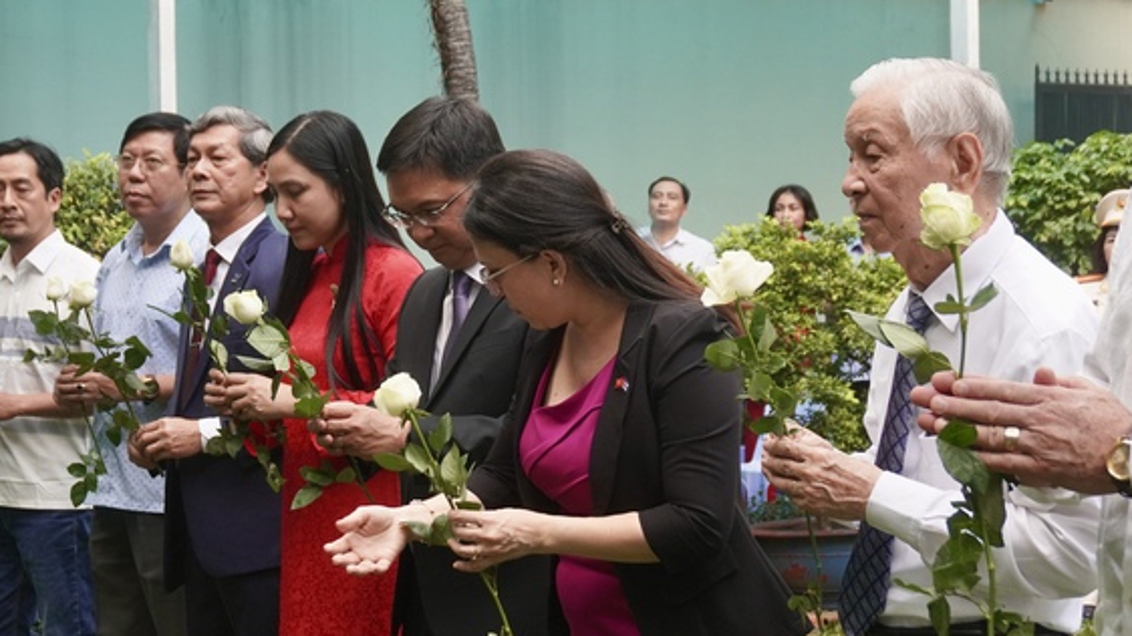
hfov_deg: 28.5
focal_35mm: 74
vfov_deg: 16.3
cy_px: 307
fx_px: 2218
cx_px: 417
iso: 320
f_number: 4.5
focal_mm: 27
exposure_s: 1/160
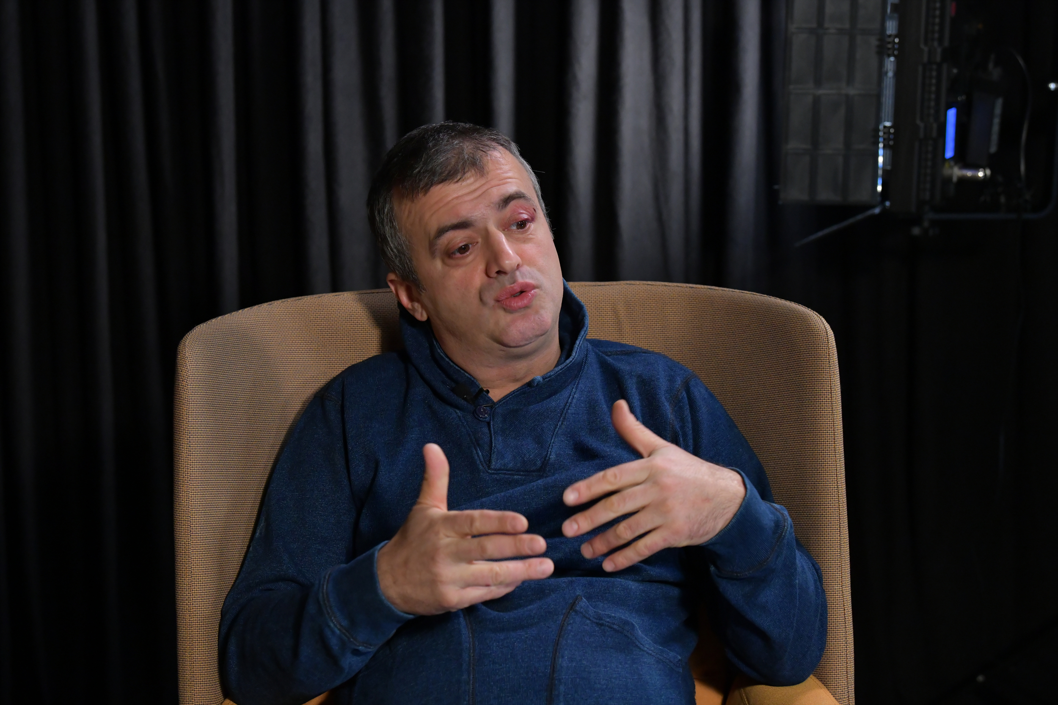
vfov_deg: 15.9
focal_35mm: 86
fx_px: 2527
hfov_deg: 23.6
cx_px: 529
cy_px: 352
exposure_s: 1/400
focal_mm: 86
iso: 2500
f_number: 4.5
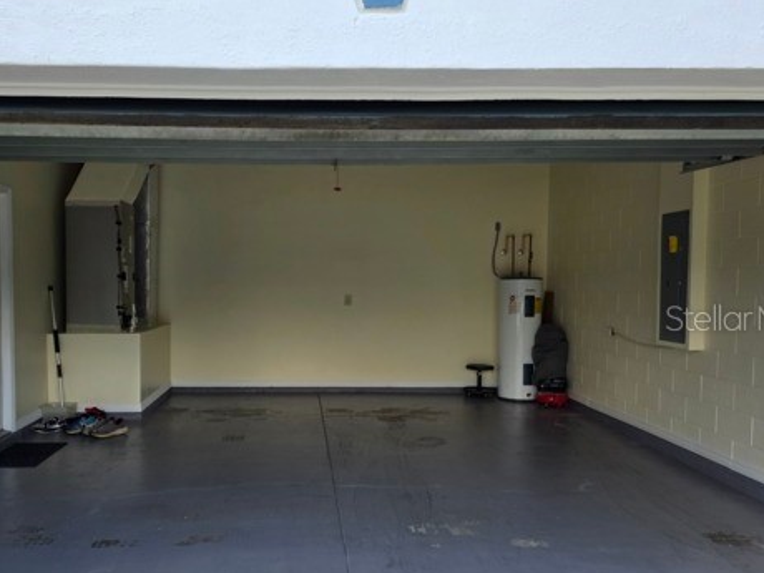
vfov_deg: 44.1
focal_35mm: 32
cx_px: 291
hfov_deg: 56.2
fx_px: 706
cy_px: 317
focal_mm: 6.25
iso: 16
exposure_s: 1/120
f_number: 1.7
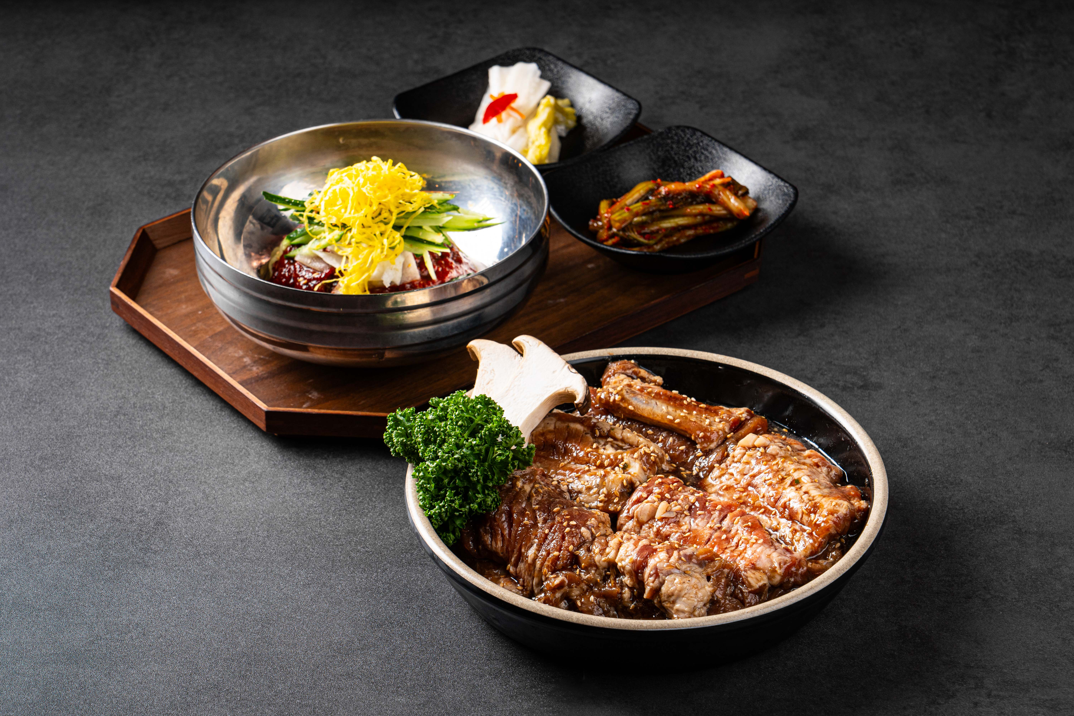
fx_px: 3132
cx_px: 537
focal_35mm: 105
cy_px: 358
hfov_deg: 19.5
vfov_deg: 13.0
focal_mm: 105
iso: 250
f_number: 11
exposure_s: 1/125
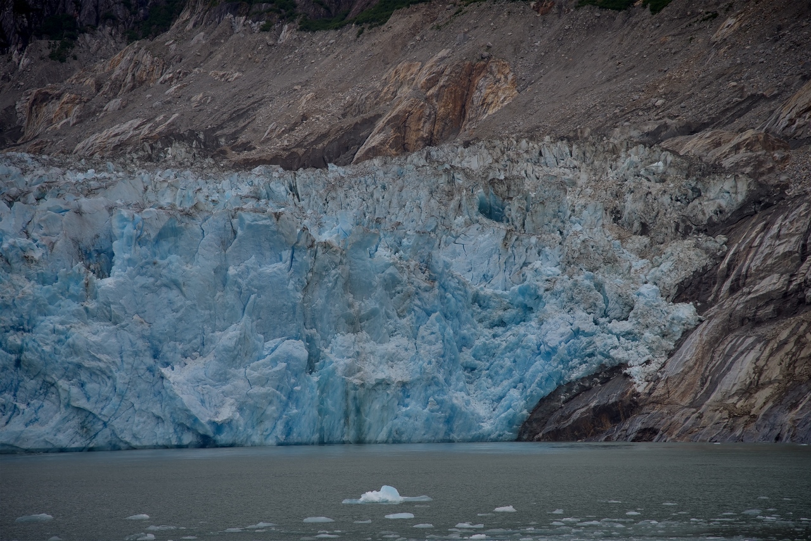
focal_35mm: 120
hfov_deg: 17.1
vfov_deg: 11.4
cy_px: 270
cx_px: 406
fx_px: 2704
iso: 100
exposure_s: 1/250
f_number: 5.6
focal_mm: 120
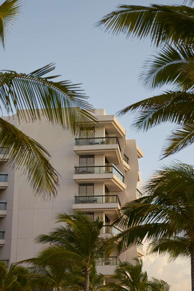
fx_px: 655
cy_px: 146
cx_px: 97
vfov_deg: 25.1
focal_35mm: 81
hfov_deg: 16.9
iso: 100
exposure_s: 1/800
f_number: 2.8
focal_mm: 54
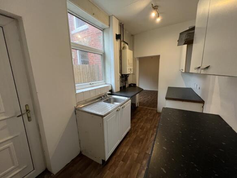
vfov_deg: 89.9
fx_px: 89
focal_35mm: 13
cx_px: 118
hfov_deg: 106.2
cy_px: 89
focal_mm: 1.57
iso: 250
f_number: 1.8
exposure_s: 1/50
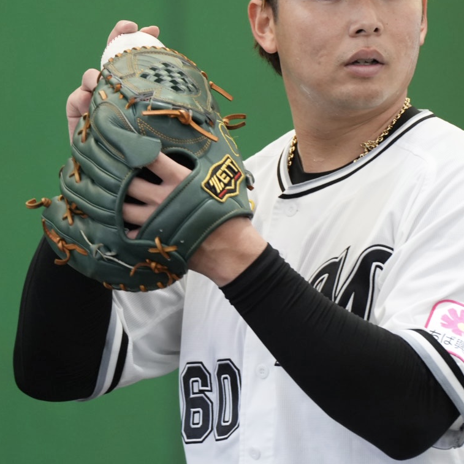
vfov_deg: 2.4
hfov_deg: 2.4
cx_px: 345
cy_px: 138
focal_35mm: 726
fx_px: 11010
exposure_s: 1/200
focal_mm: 400
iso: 2000
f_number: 8
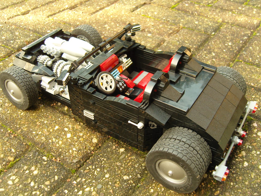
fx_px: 279
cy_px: 102
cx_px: 130
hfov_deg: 50.1
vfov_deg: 38.7
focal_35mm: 37
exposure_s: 1/40
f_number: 2.8
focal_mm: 7.3
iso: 100
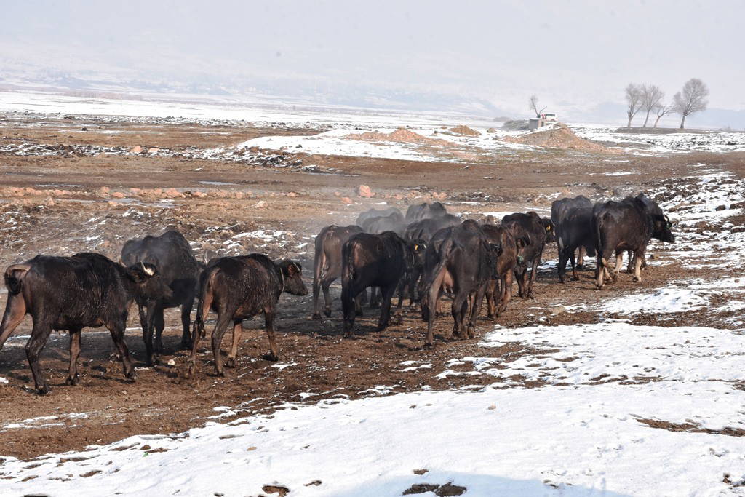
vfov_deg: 16.3
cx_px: 372
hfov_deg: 24.2
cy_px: 248
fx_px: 1738
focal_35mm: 84
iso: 800
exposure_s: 1/250
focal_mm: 56
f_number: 18
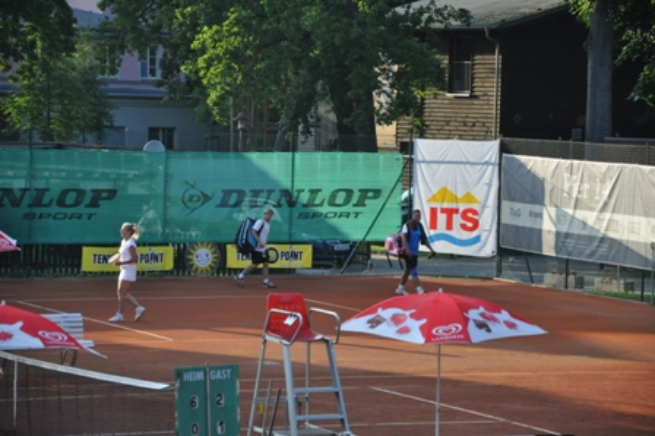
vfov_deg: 8.7
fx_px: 2863
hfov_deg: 13.0
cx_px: 328
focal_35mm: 158
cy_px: 218
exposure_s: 1/800
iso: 800
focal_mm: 105
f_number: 5.6
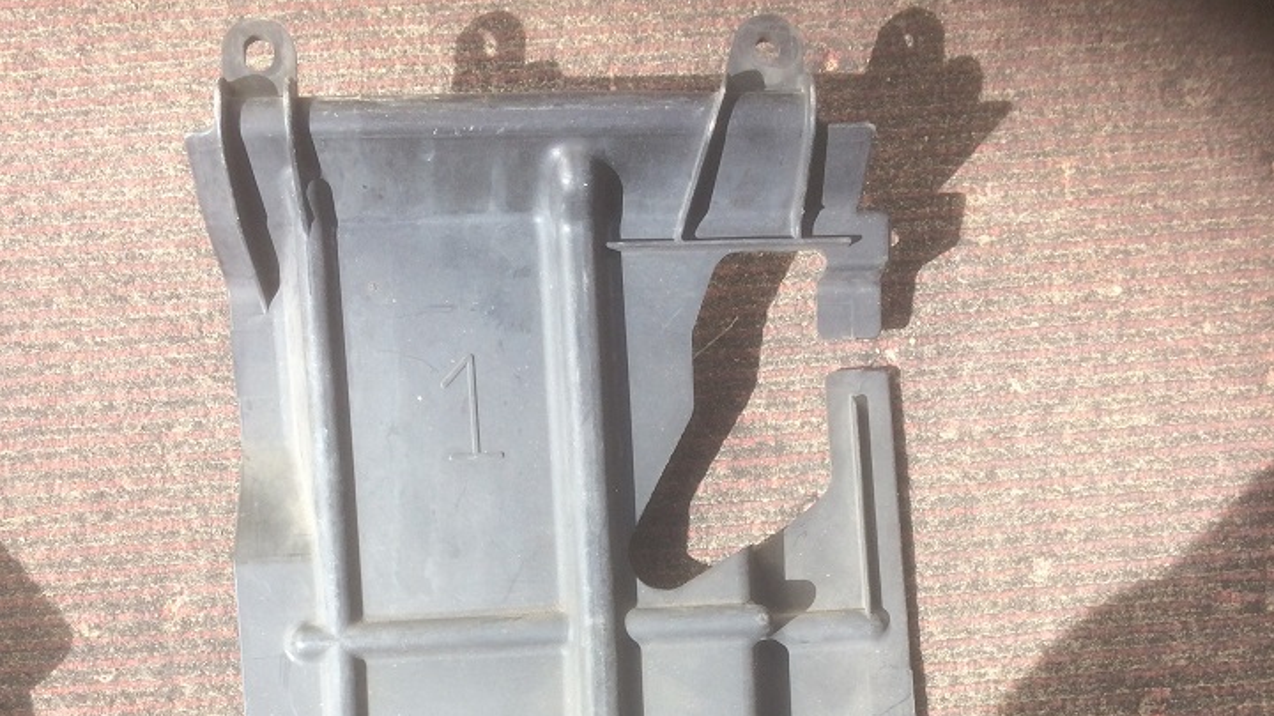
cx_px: 636
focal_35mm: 43
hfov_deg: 47.4
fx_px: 1453
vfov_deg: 25.7
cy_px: 780
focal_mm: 4.15
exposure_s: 1/540
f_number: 2.2
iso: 32
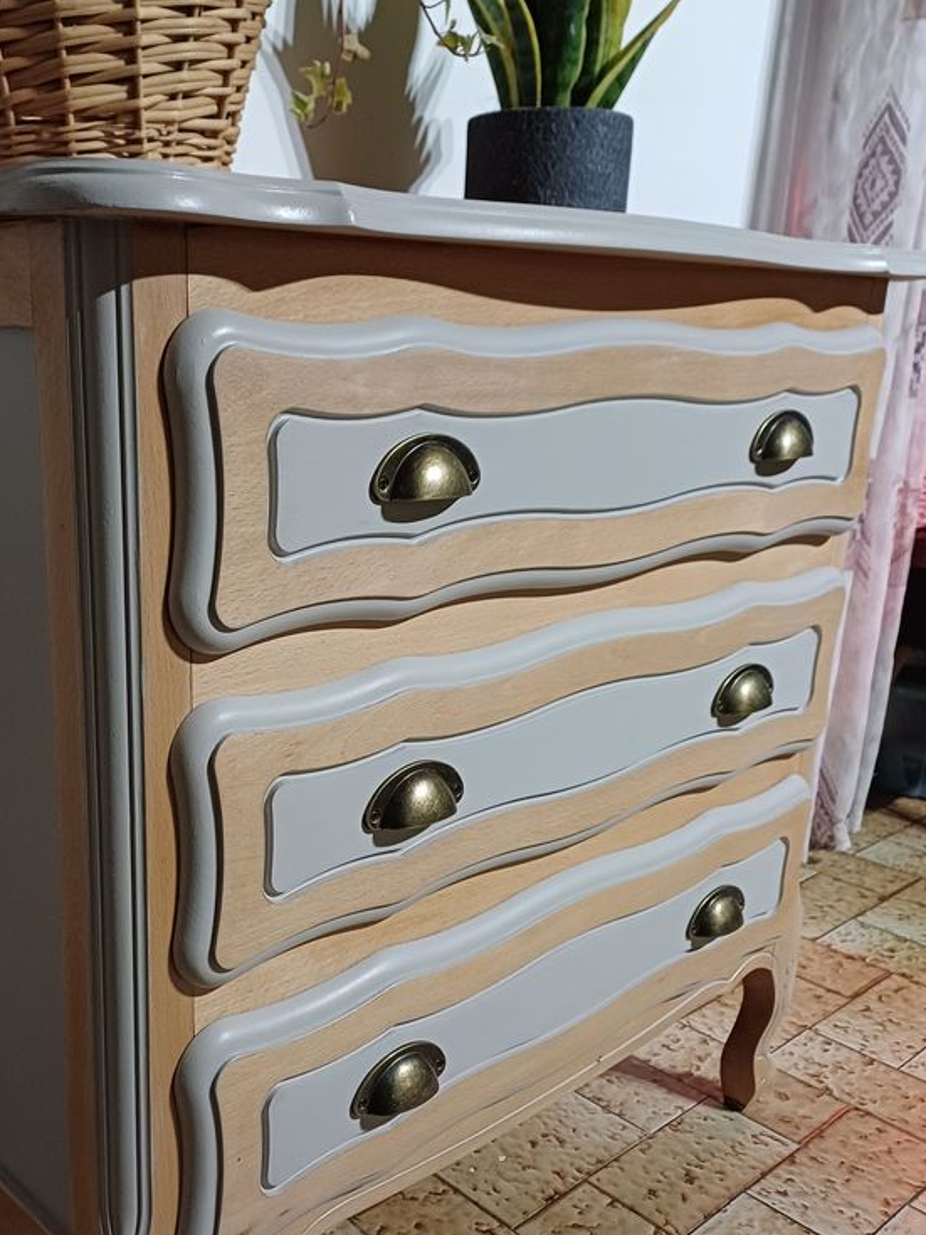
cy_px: 719
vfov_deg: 53.7
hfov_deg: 41.3
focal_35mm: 34
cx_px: 318
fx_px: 1213
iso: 400
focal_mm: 4.65
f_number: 1.8
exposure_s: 1/25
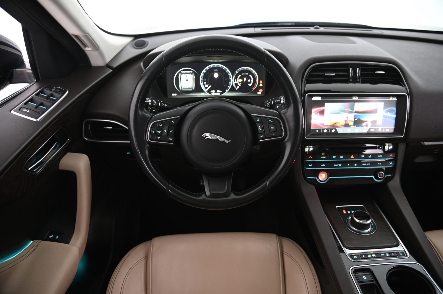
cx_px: 222
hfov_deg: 73.8
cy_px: 147
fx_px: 295
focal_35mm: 24
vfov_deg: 53.1
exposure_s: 1/15
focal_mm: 24
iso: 2000
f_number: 4
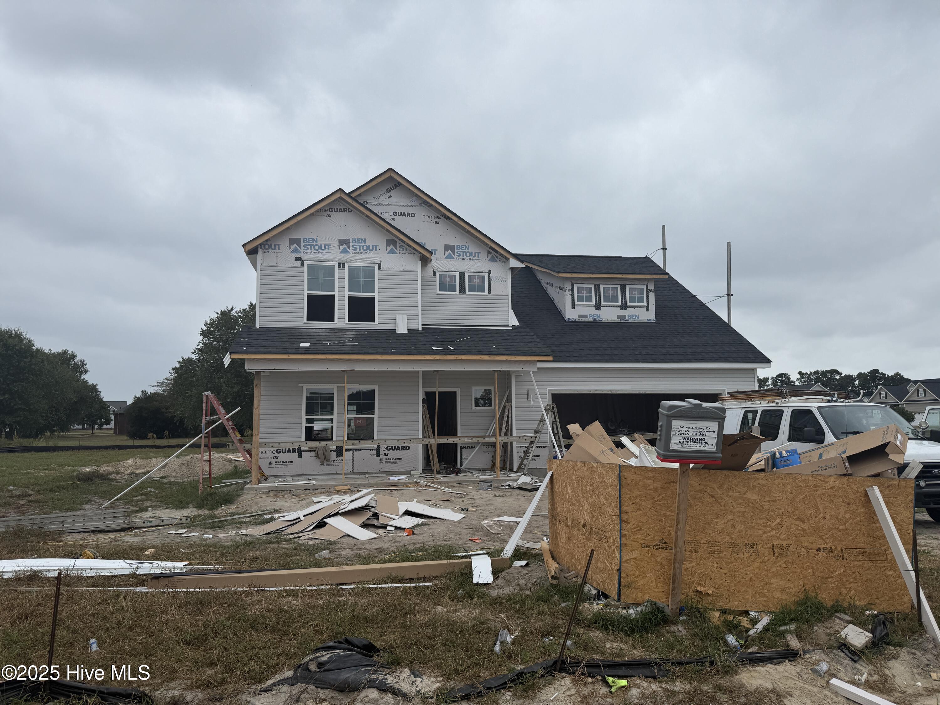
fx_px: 652
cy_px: 352
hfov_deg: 71.6
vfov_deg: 56.8
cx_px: 470
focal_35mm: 24
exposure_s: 1/3953
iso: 80
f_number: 1.78
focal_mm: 6.76
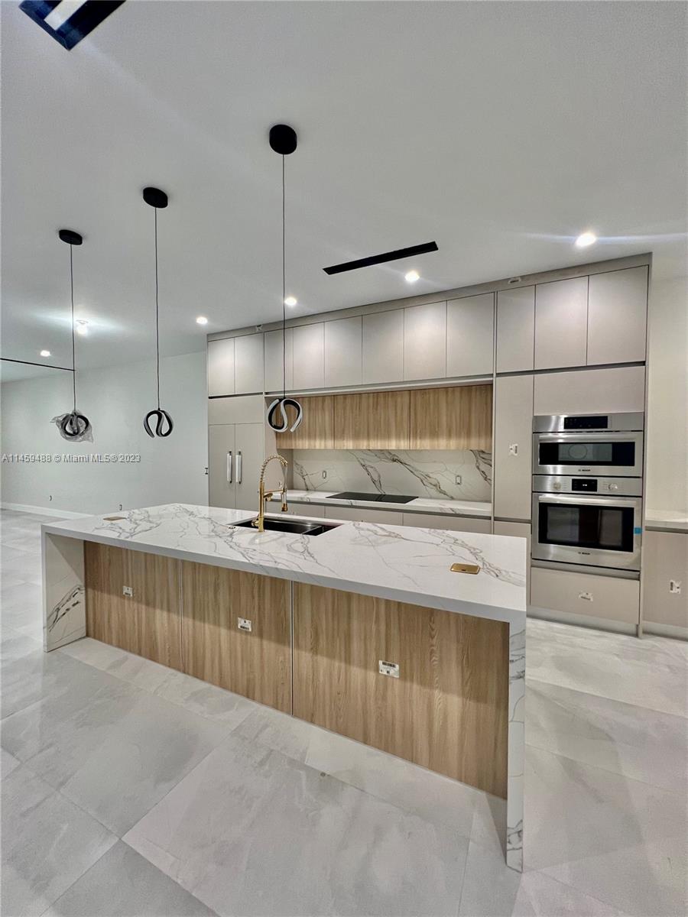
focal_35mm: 13
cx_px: 344
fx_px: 345
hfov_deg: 89.9
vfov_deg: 106.2
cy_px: 458
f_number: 1.8
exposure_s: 1/60
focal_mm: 1.57
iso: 250
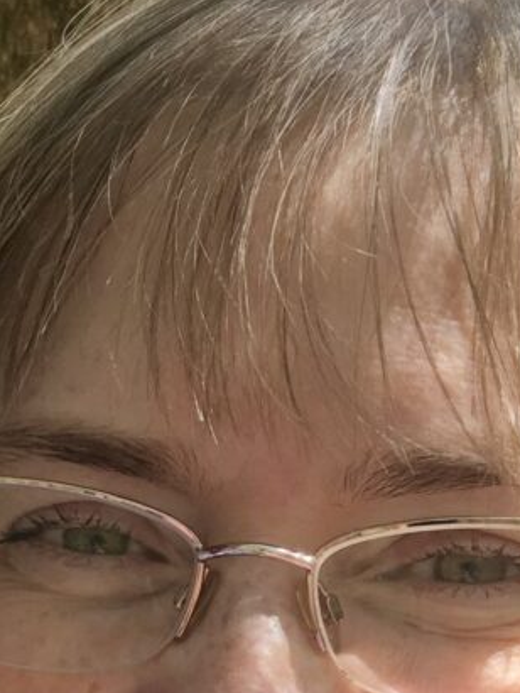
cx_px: -216
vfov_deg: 16.3
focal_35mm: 120
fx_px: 2401
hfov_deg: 11.9
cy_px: 585
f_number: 2.2
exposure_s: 1/120
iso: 25
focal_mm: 2.87
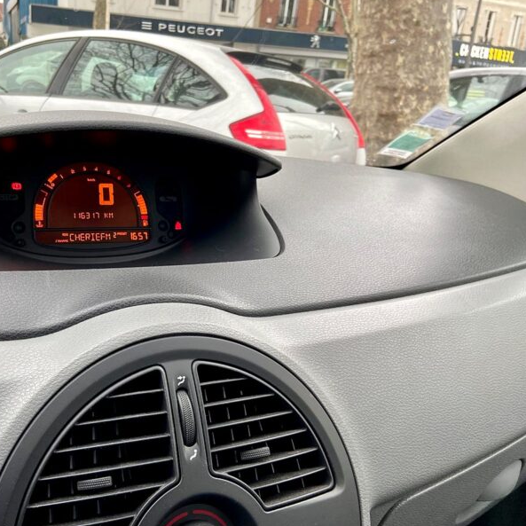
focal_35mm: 31
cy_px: 263
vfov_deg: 52.5
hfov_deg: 51.5
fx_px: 533
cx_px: 173
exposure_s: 1/122
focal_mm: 4.25
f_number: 1.8
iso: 100
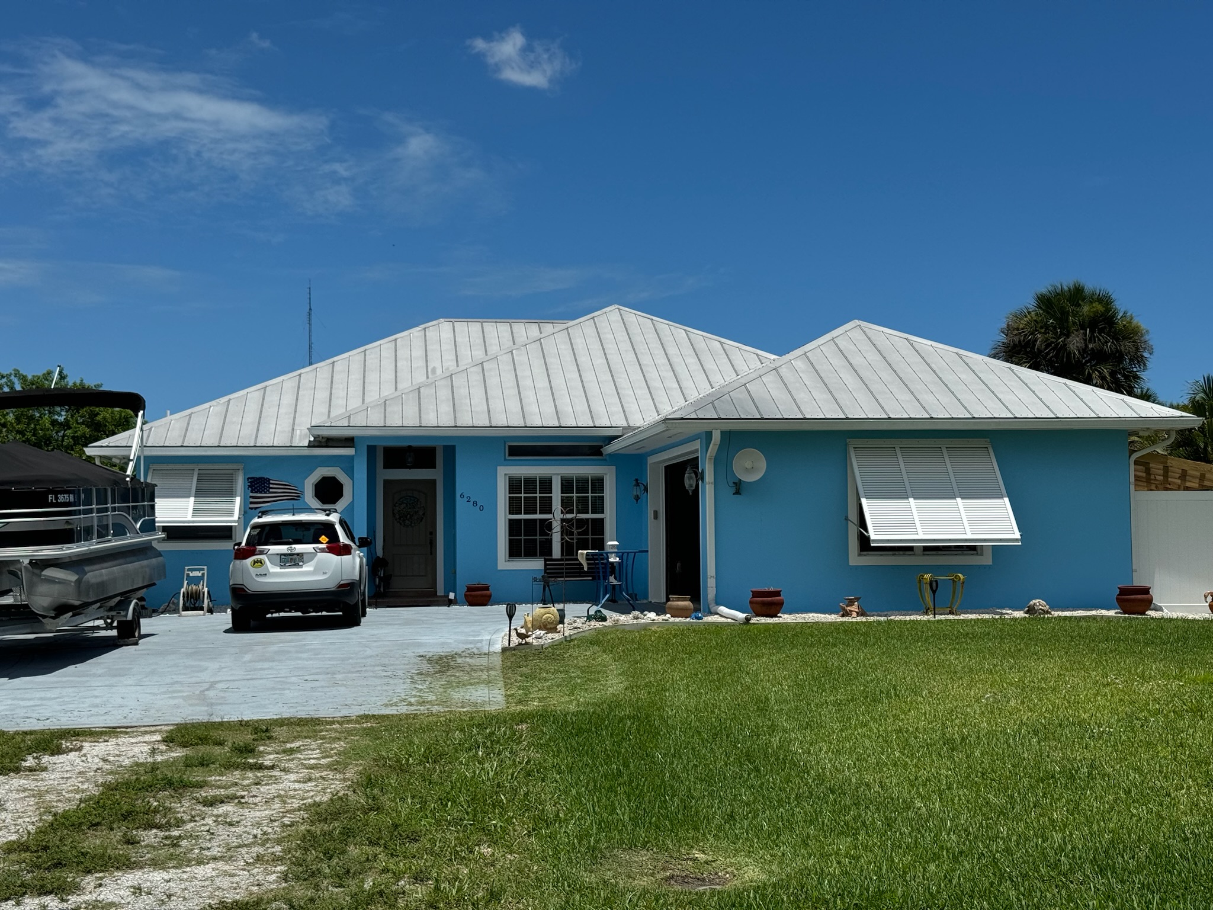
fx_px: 1682
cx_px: 606
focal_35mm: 48
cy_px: 455
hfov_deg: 39.7
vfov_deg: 30.3
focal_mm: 6.76
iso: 80
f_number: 1.78
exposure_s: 1/9009
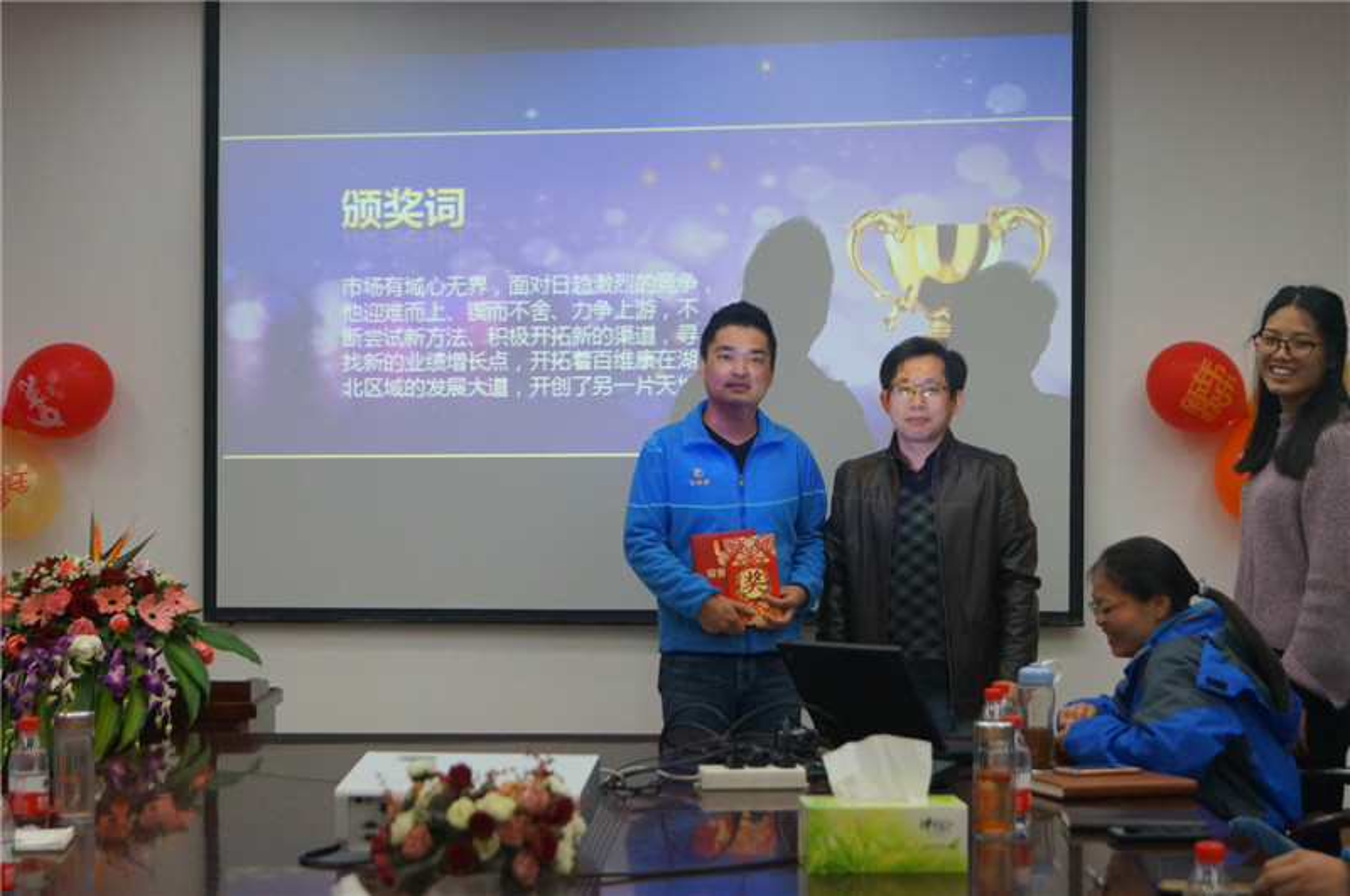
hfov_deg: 27.0
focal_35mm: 75
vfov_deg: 18.1
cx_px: 675
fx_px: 2808
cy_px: 448
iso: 1250
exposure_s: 1/160
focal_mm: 50
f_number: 5.6
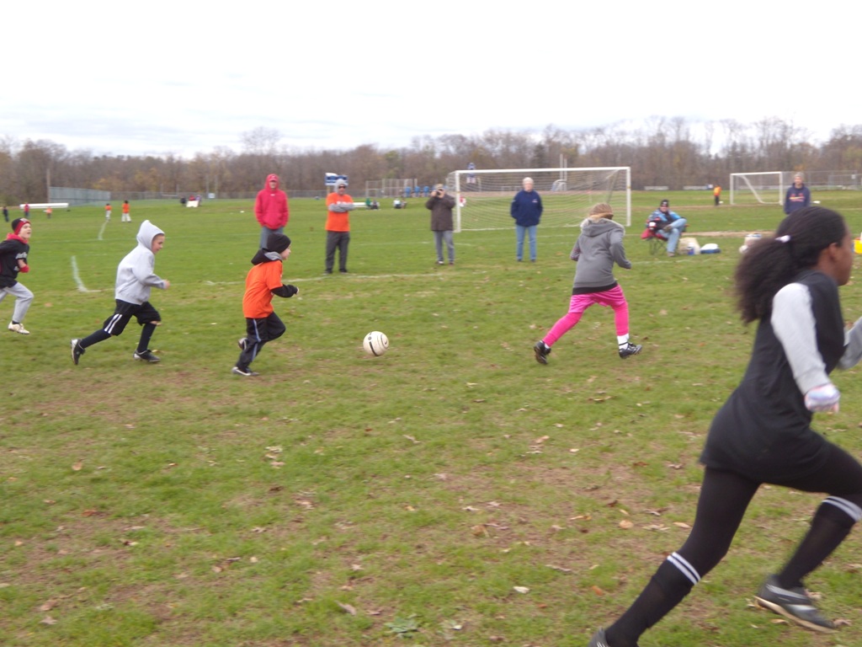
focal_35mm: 46
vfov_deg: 31.5
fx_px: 1145
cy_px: 324
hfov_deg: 41.2
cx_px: 431
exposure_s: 1/200
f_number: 3.7
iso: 100
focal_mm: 9.9
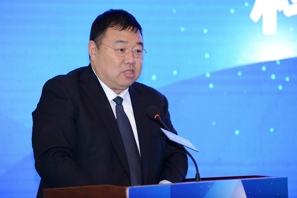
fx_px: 1361
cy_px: 99
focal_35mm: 165
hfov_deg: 12.4
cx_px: 148
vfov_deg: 8.3
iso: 1000
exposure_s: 1/125
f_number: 3.2
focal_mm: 165
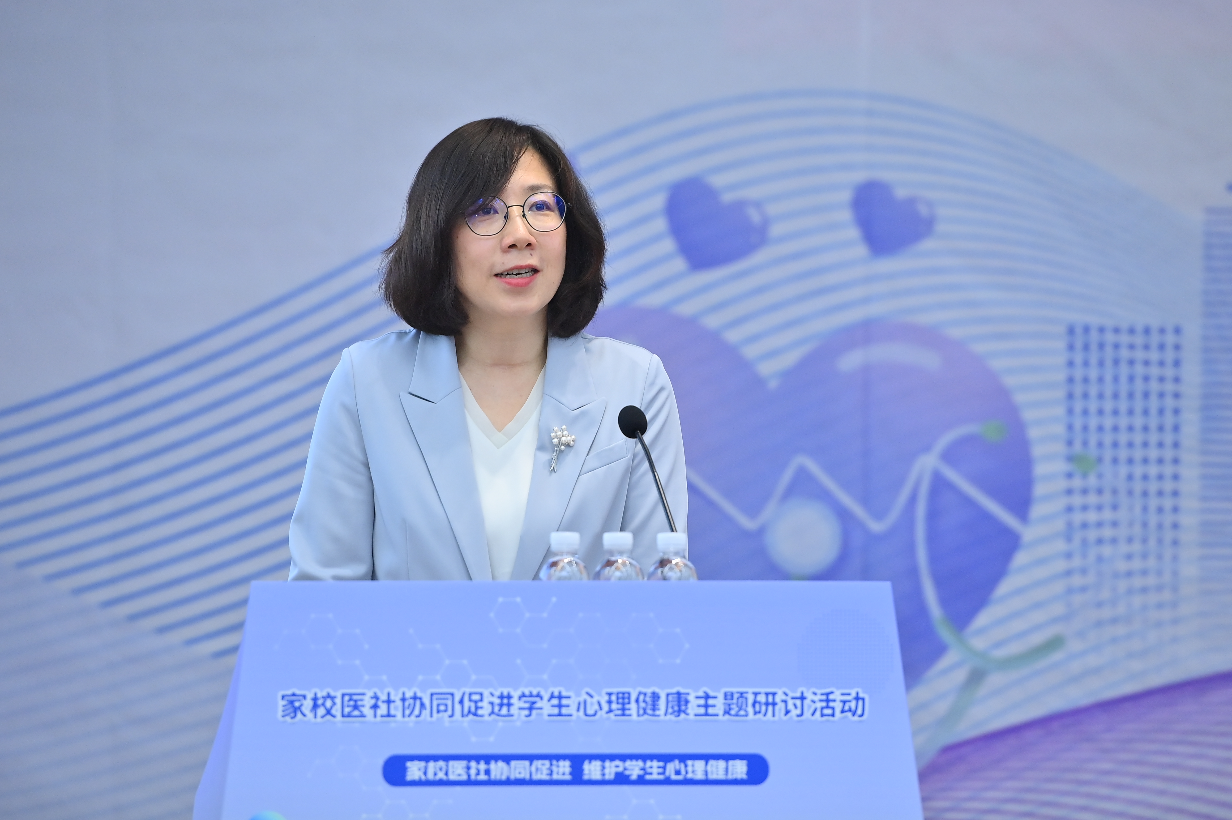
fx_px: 8208
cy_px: 410
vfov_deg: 5.7
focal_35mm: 240
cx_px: 616
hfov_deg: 8.6
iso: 1600
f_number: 4
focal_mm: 200
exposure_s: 1/100
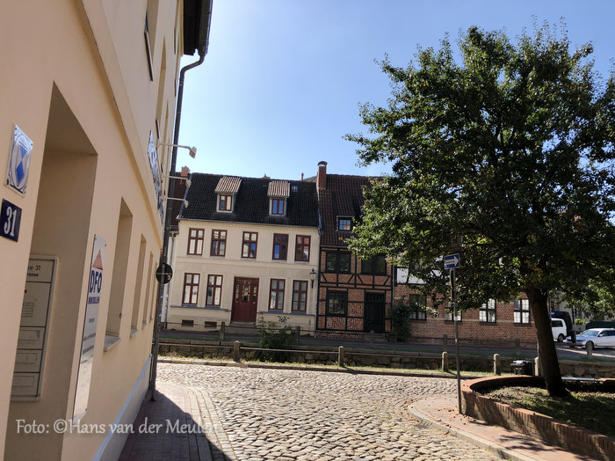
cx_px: 308
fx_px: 497
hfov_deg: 63.5
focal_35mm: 28
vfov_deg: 49.7
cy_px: 230
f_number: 1.8
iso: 20
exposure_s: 1/1548
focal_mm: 3.99
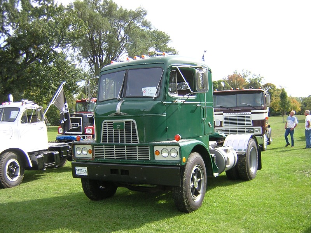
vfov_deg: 39.7
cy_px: 116
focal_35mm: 36
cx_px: 156
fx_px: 323
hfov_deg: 51.4
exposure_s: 1/320
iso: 100
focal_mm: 4.7
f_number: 2.6
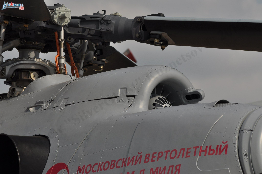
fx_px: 1690
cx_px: 131
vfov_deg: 5.9
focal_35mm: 232
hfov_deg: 8.9
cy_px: 87
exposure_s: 1/1600
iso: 200
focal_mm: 155
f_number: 8
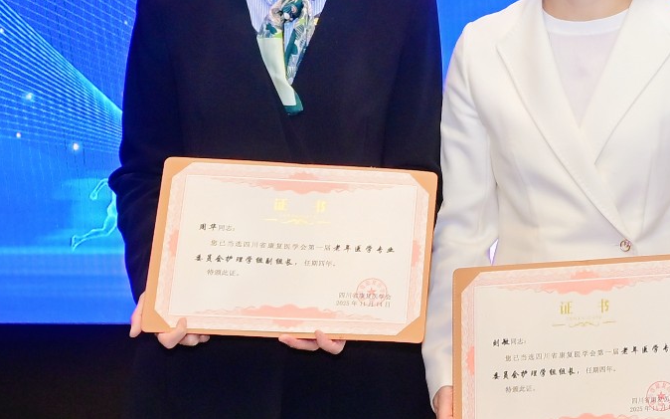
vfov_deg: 10.5
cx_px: 880
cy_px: 25
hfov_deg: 15.9
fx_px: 2264
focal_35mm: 124
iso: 800
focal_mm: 27.5
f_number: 4
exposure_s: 1/160
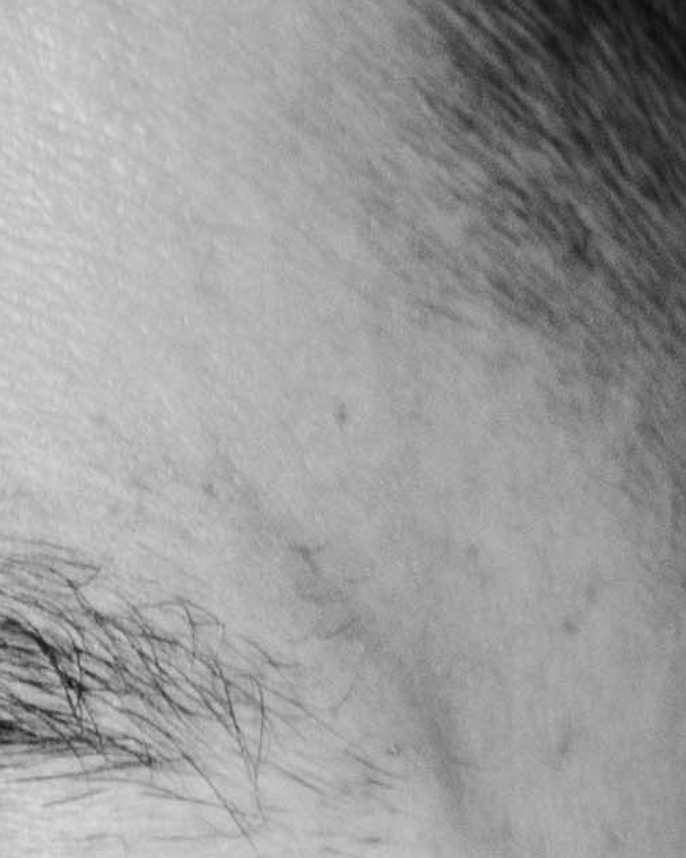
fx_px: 13689
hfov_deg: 2.9
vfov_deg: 3.5
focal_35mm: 539
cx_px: -682
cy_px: 1968
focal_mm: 40
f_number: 5.6
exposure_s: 1/80
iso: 100
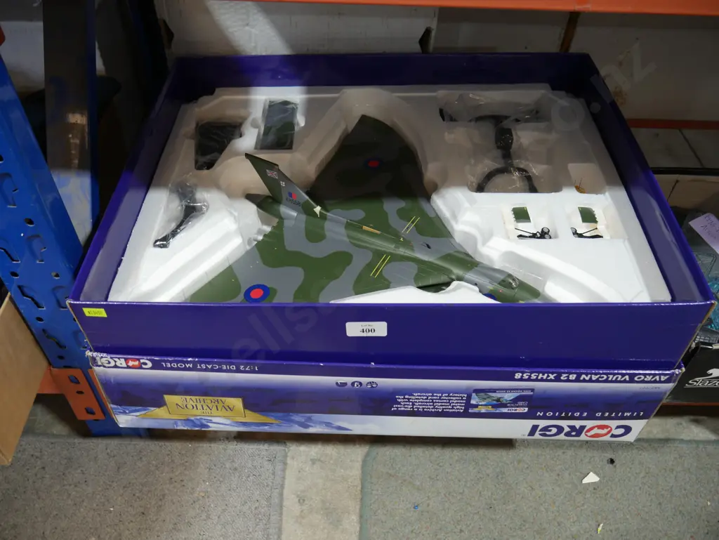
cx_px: 360
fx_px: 582
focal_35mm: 28
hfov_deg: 63.4
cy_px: 270
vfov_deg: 49.8
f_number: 3.5
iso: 400
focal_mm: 14
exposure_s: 1/60
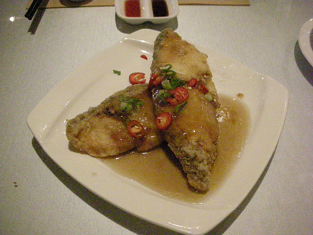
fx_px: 316
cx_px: 156
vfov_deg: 40.7
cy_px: 118
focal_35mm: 35
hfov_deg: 52.6
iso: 1600
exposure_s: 1/105
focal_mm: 5.8
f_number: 2.8
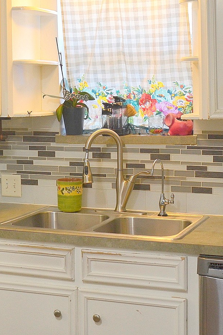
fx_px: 659
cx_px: 103
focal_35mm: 71
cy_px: 122
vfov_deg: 28.3
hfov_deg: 19.2
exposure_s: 1/60
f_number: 5
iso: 280
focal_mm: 20
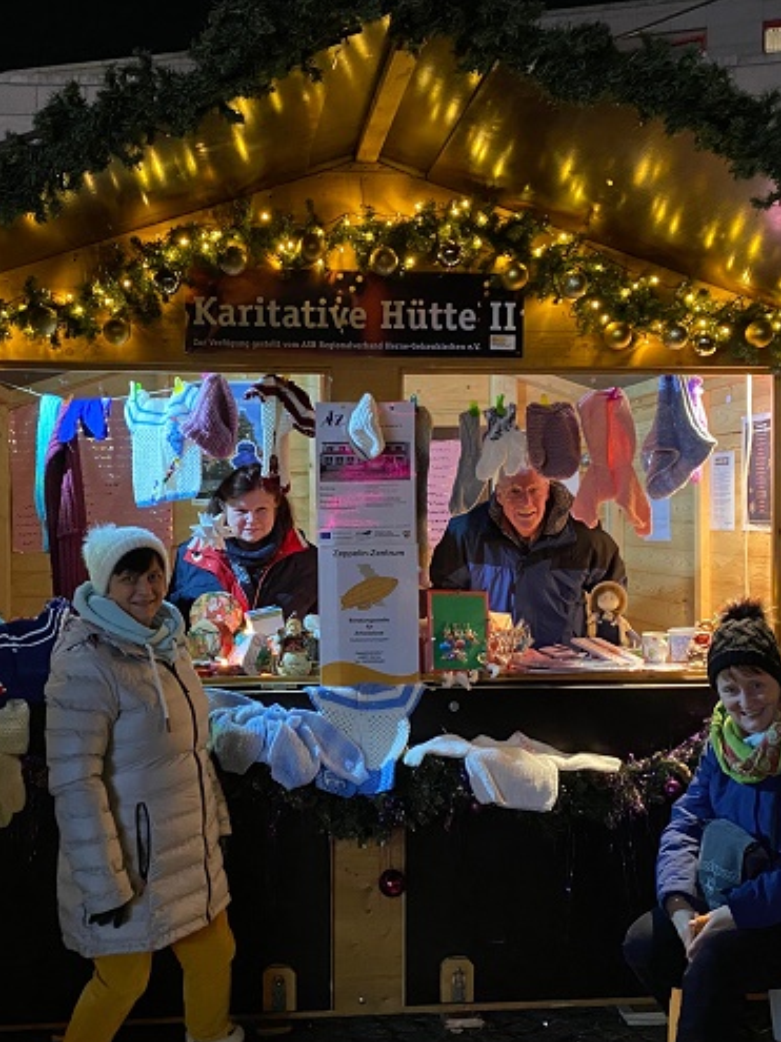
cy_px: 522
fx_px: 1053
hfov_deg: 40.6
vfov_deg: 52.6
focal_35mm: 35
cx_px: 328
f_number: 1.8
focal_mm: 4.25
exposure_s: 1/25
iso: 640
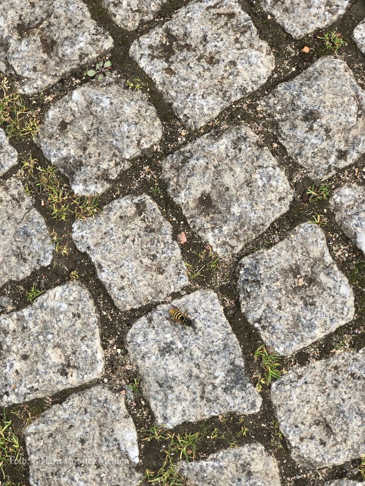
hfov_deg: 25.7
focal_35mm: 57
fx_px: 801
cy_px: 243
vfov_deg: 33.8
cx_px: 182
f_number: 2.8
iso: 20
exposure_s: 1/184
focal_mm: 6.6
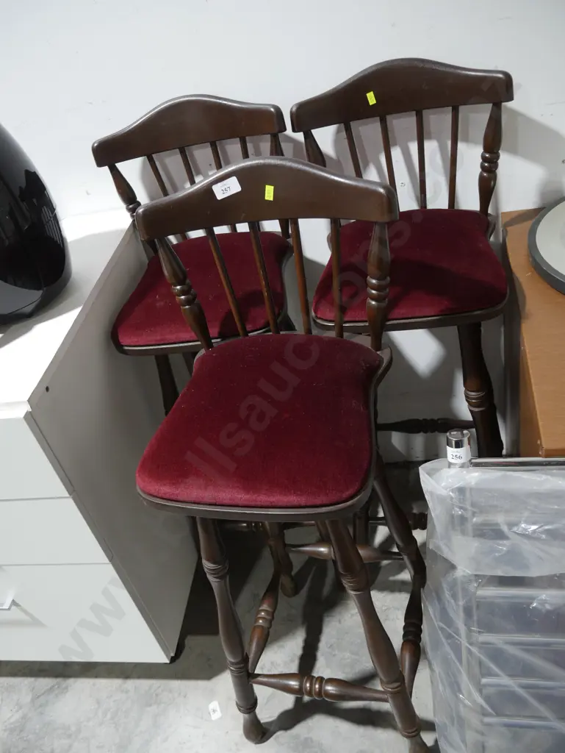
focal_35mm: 30
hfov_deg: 46.8
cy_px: 376
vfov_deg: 59.9
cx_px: 282
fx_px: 652
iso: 500
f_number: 3.6
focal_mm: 15
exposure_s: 1/60
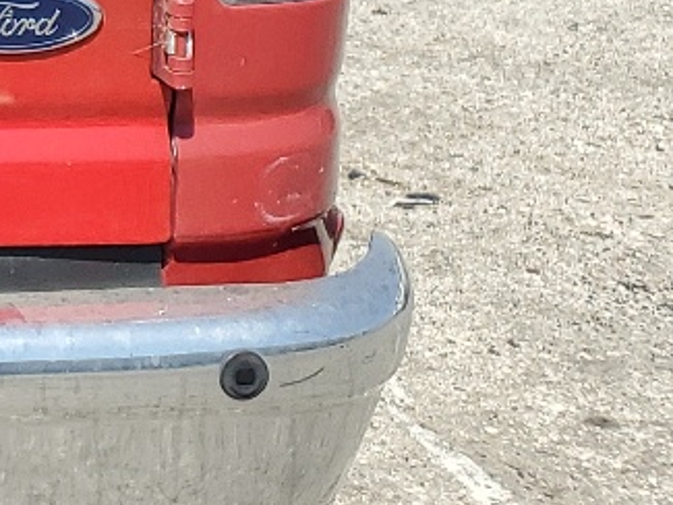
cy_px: -501
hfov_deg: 13.2
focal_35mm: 128
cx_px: -679
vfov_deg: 10.6
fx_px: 2489
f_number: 1.5
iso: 50
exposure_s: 1/2000
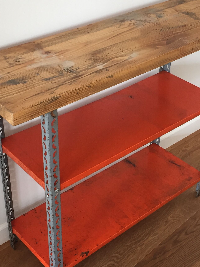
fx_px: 424
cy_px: 136
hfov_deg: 26.6
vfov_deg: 34.9
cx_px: 96
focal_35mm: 55
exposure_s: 1/30
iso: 64
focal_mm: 4.15
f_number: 2.2
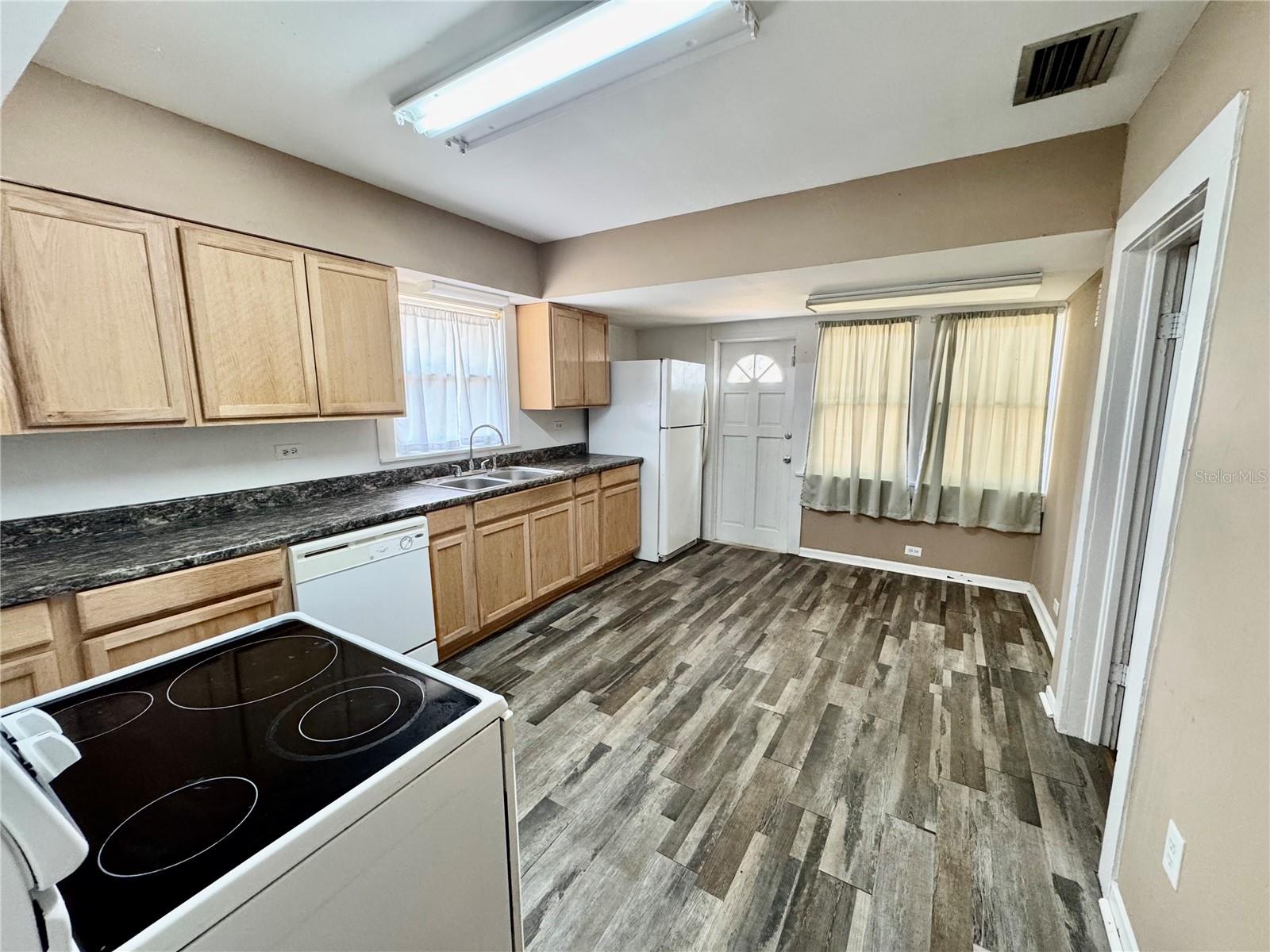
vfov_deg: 85.7
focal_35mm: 14
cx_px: 635
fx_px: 514
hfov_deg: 102.1
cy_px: 476
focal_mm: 2.22
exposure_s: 1/60
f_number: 2.2
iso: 250
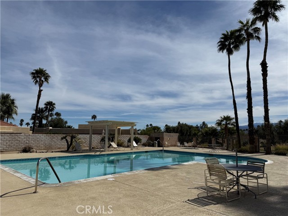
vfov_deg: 56.8
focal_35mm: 24
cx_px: 144
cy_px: 108
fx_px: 200
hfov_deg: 71.6
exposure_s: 1/14286
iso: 80
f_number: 1.78
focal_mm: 6.76
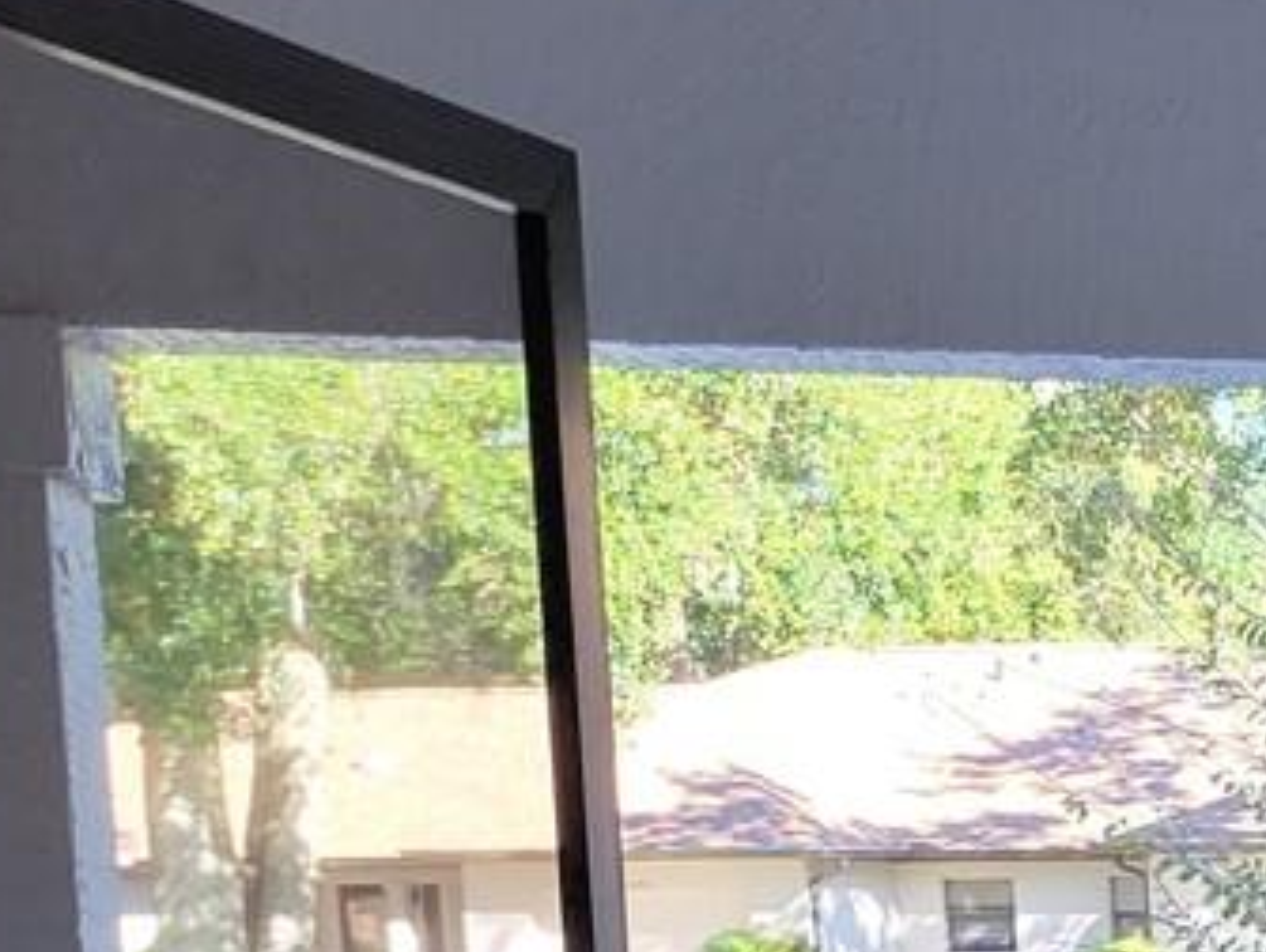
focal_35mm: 124
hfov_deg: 13.0
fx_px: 4540
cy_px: 1549
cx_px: 2789
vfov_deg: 11.4
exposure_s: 1/120
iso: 80
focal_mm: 5.4
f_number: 1.8
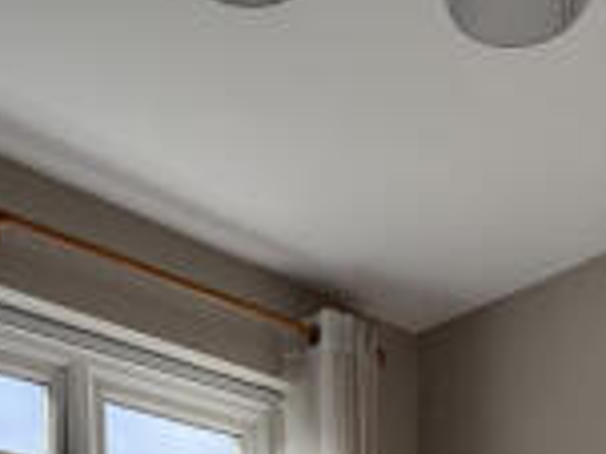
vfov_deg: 19.3
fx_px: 945
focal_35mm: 54
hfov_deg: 34.7
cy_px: 846
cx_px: 464
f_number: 2.2
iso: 64
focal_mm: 2.22
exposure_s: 1/328
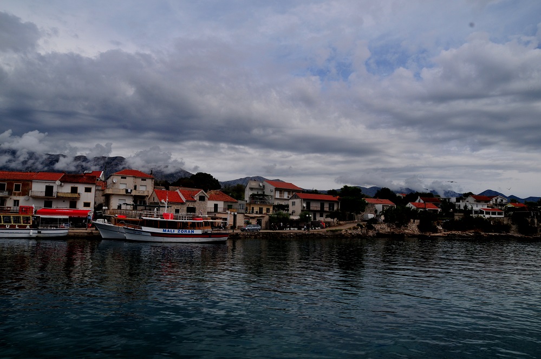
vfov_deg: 50.3
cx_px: 270
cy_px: 180
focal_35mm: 26
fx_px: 383
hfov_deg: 70.5
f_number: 11
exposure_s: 1/800
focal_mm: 17
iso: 250
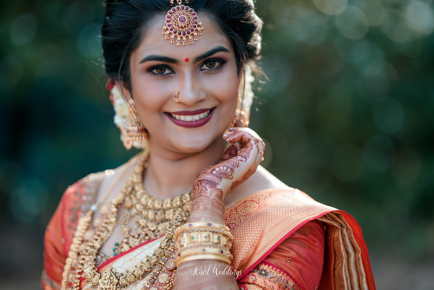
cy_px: 145
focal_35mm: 105
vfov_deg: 13.0
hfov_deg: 19.5
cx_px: 217
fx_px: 1266
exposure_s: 1/500
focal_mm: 105
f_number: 1.6
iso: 100
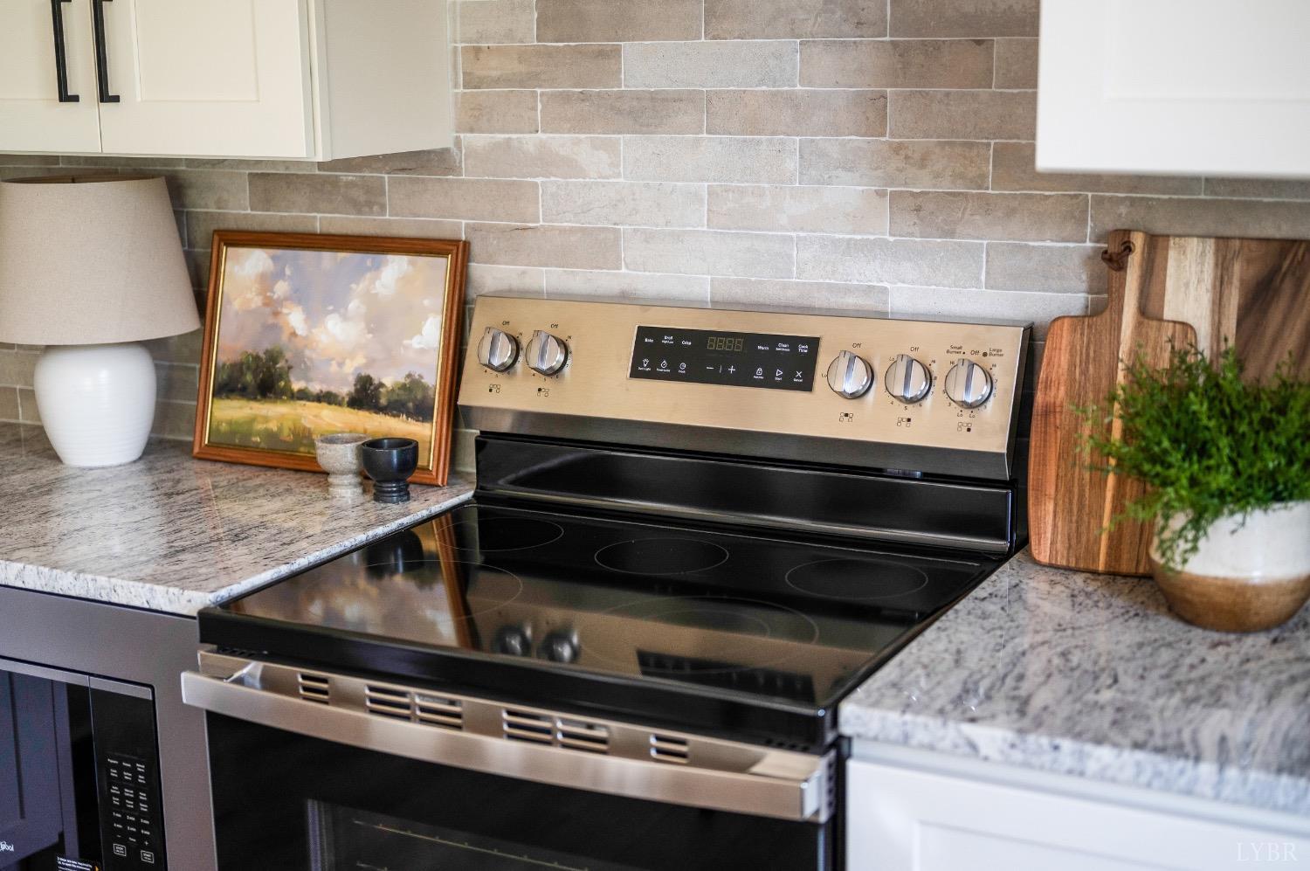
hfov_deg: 39.6
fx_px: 1818
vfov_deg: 26.9
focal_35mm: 50
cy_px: 436
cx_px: 655
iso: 800
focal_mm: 50
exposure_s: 1/250
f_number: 2
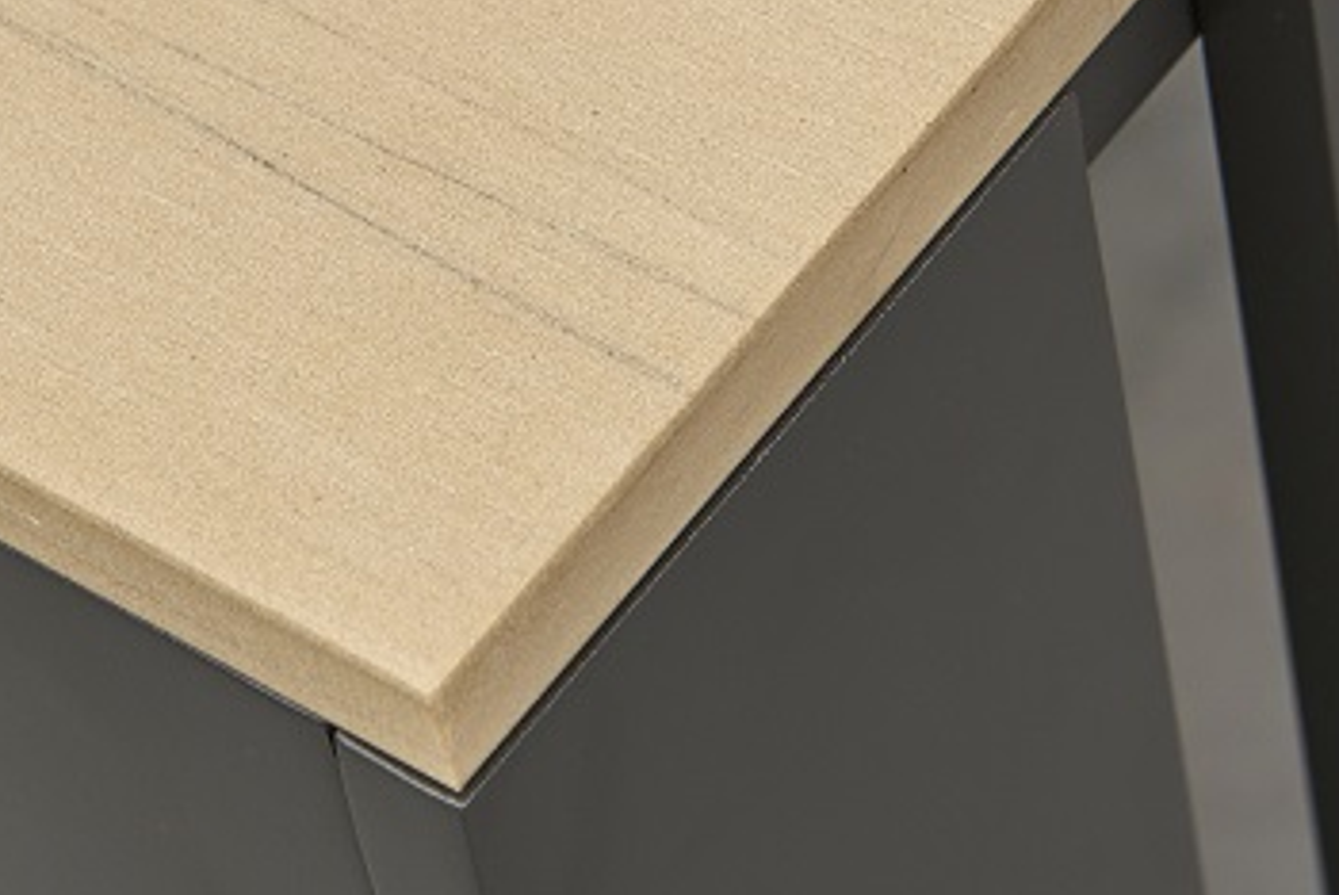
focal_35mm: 182
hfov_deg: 11.3
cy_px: -119
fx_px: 6775
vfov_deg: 7.5
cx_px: 448
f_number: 7.1
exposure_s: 1/200
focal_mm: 62
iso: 200
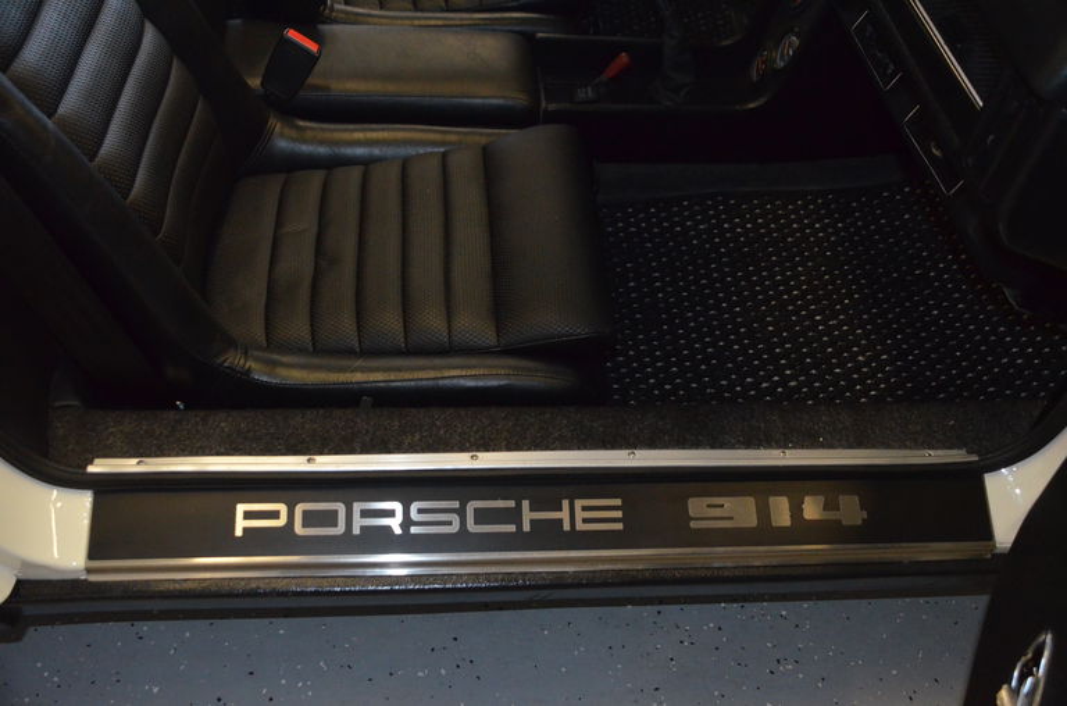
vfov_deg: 36.7
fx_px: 1064
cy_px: 353
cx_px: 534
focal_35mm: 36
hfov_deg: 53.2
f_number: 3.8
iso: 3200
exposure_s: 1/60
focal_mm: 24
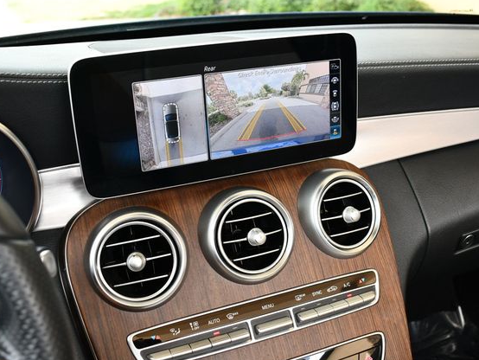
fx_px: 554
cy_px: 181
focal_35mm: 40
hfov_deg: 46.8
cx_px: 238
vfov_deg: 36.0
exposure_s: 1/250
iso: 400
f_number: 4
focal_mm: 18
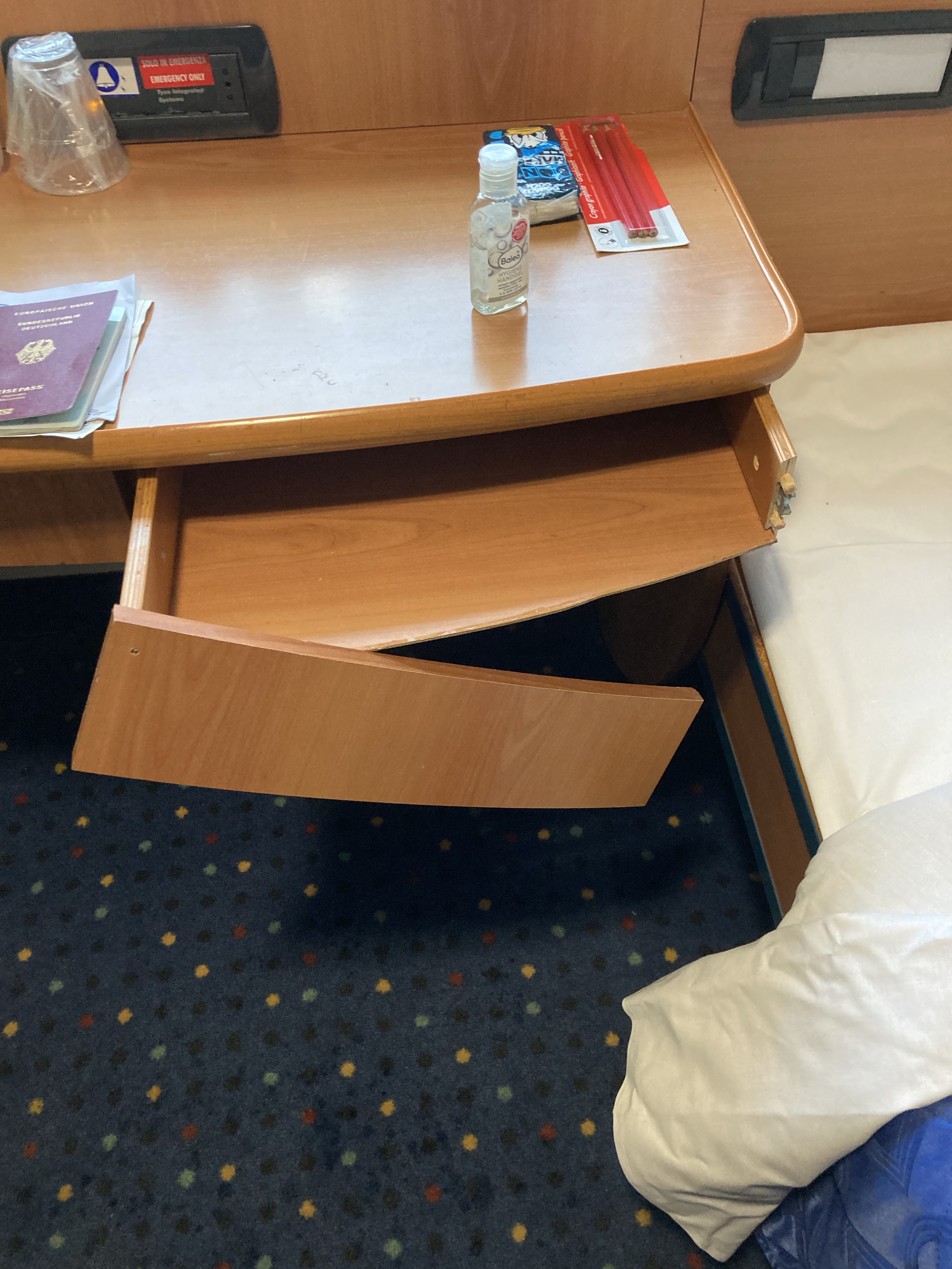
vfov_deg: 63.4
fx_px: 1027
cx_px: 476
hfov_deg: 49.7
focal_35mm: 28
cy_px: 634
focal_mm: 3.99
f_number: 1.8
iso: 250
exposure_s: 1/30
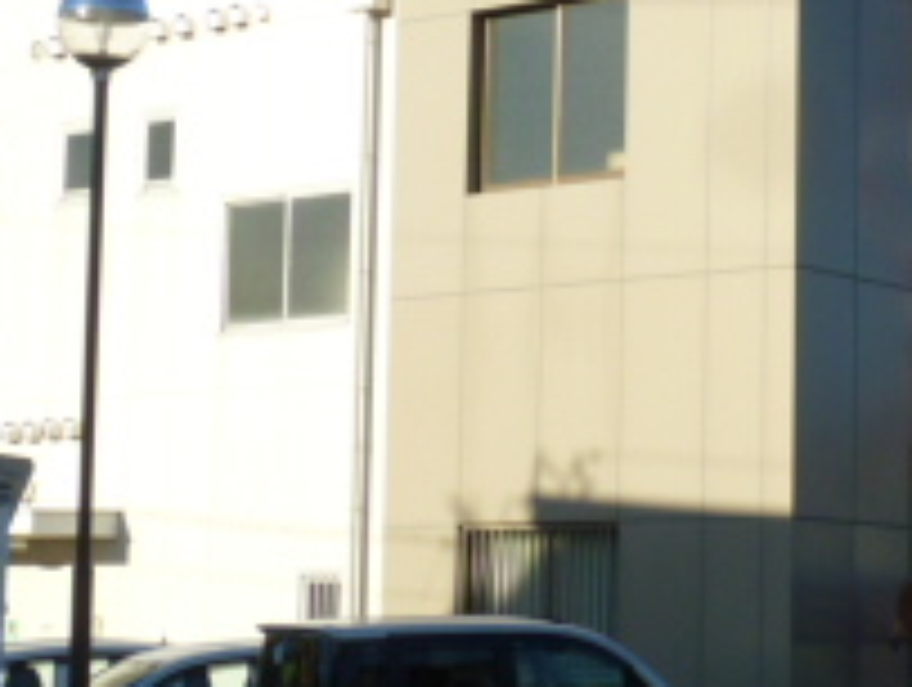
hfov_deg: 18.1
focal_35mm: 107
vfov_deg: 13.9
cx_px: 777
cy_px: 296
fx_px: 2824
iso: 80
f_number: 4.5
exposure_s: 1/500
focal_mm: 6.1
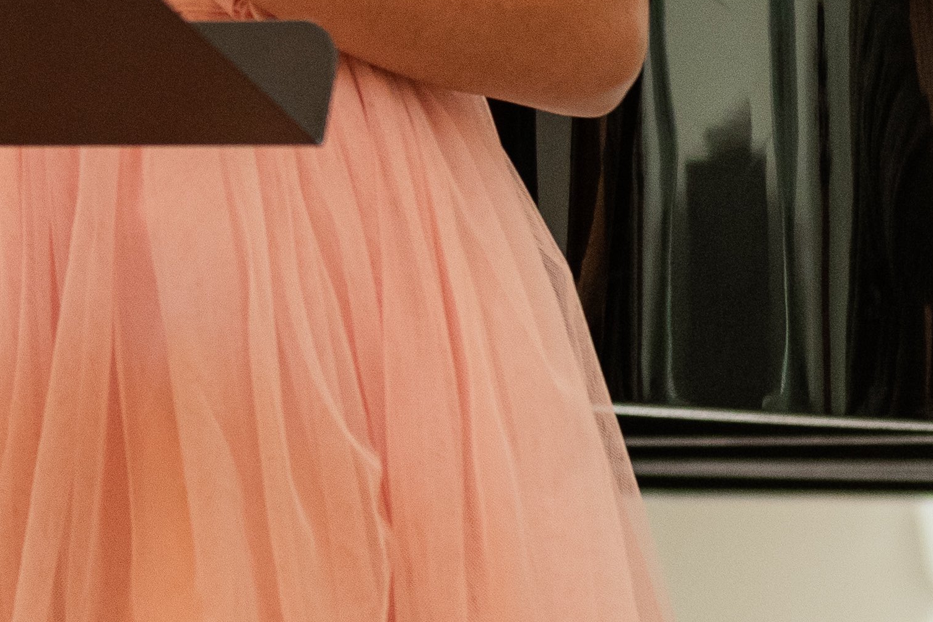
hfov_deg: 5.3
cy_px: -522
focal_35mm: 388
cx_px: -516
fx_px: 10056
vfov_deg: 3.5
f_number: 2.8
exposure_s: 1/200
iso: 1000
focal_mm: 70
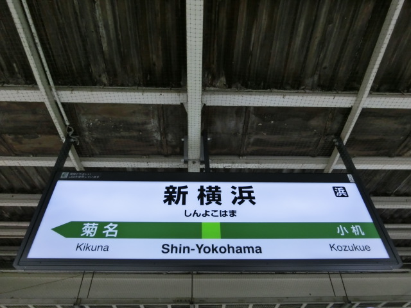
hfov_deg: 69.4
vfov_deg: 54.9
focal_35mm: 25
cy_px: 154
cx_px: 206
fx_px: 297
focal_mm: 4.5
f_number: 3.5
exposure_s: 1/125
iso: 160
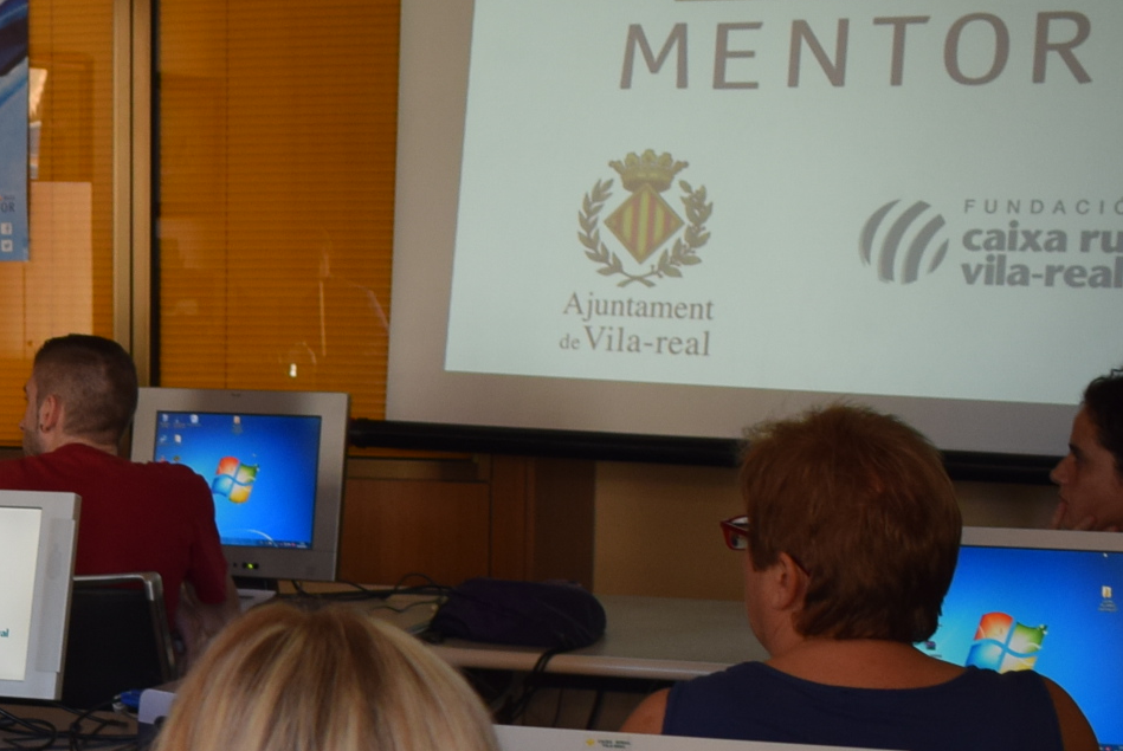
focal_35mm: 104
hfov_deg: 18.4
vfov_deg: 13.1
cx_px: -305
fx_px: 3248
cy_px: 581
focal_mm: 22
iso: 400
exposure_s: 1/60
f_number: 4
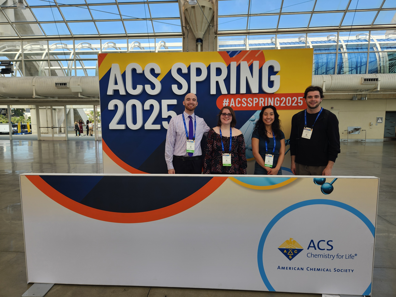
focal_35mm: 23
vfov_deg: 58.9
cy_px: 148
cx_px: 198
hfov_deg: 73.9
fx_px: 263
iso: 20
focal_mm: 5.4
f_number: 1.8
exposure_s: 1/395
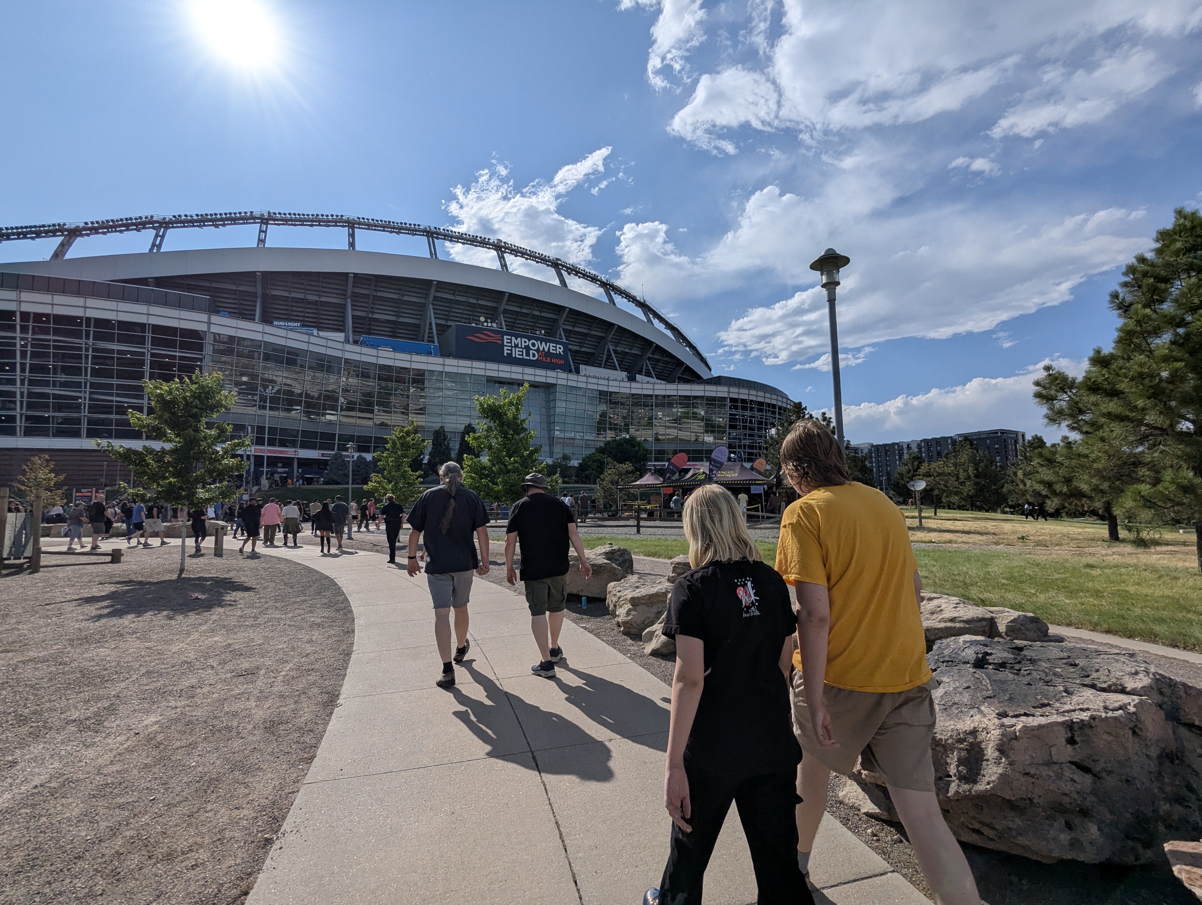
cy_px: 452
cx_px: 601
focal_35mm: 16
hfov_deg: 94.4
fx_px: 556
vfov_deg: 78.2
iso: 46
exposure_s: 1/4651
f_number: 2.2
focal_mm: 2.35
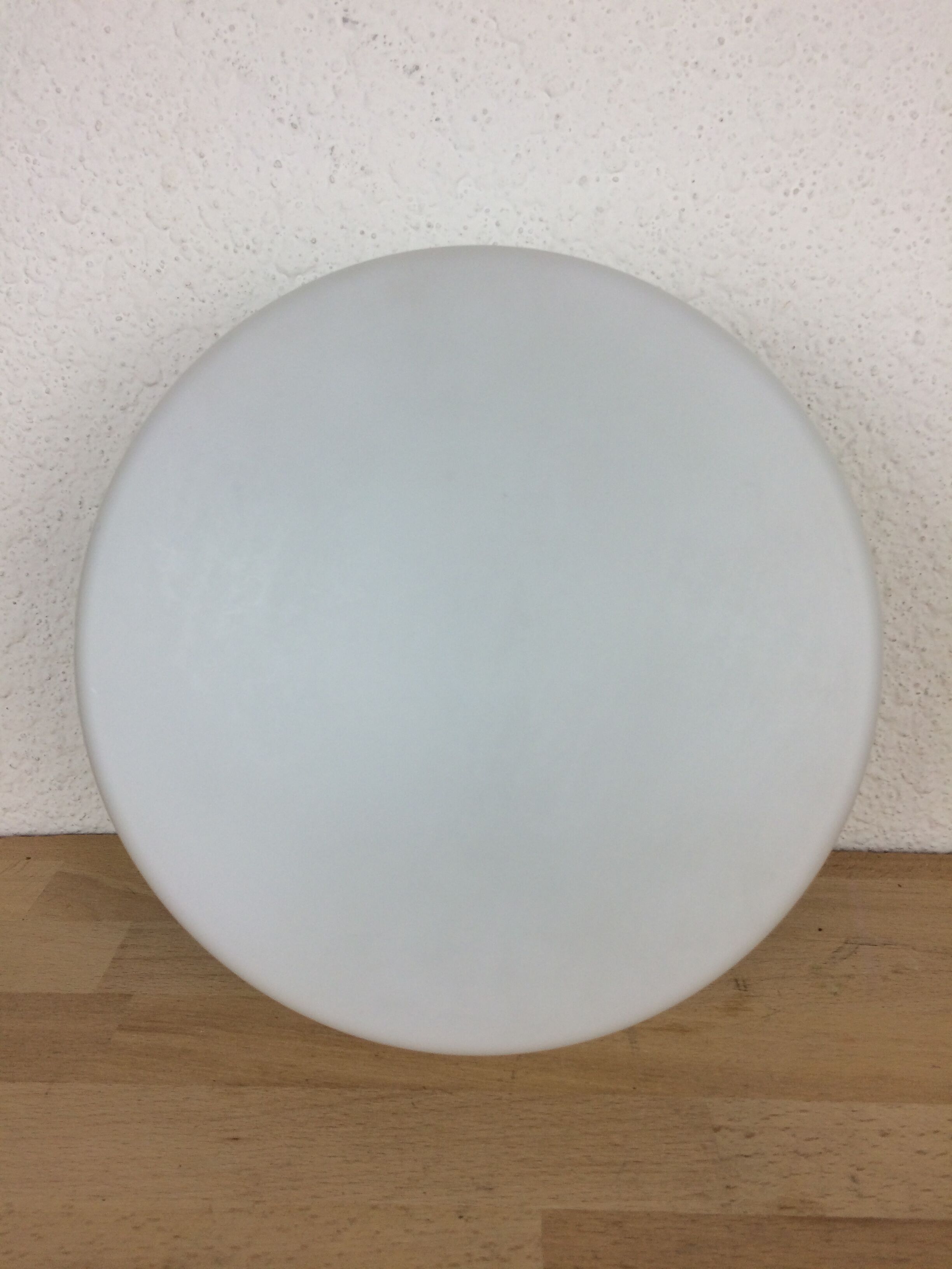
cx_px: 476
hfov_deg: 48.2
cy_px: 634
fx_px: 1063
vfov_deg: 61.7
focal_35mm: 29
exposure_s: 1/100
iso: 40
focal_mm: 4.15
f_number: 2.2
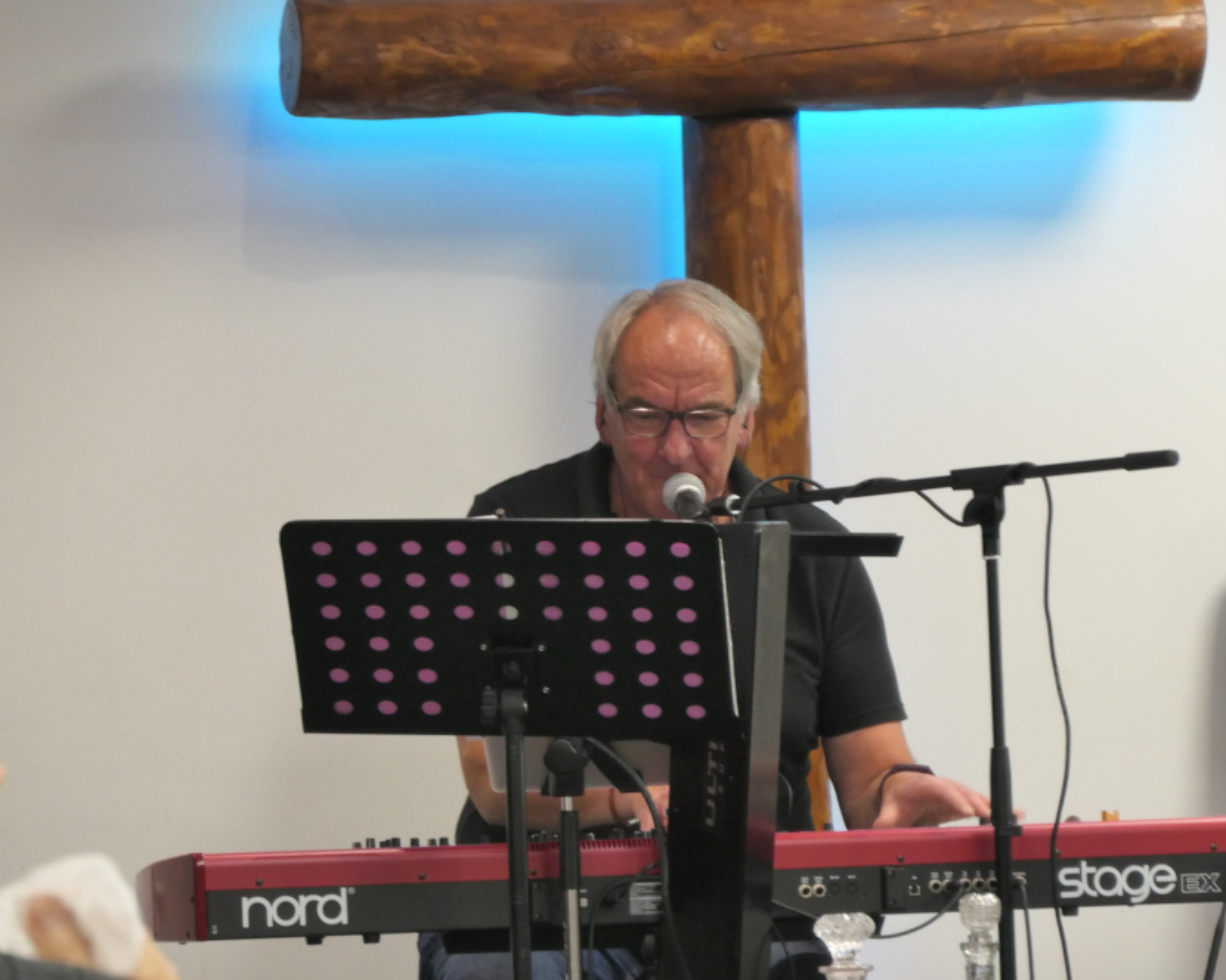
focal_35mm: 276
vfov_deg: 5.6
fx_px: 10015
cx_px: 650
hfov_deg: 7.0
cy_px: 491
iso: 1600
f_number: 6.3
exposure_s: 1/50
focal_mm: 89.5
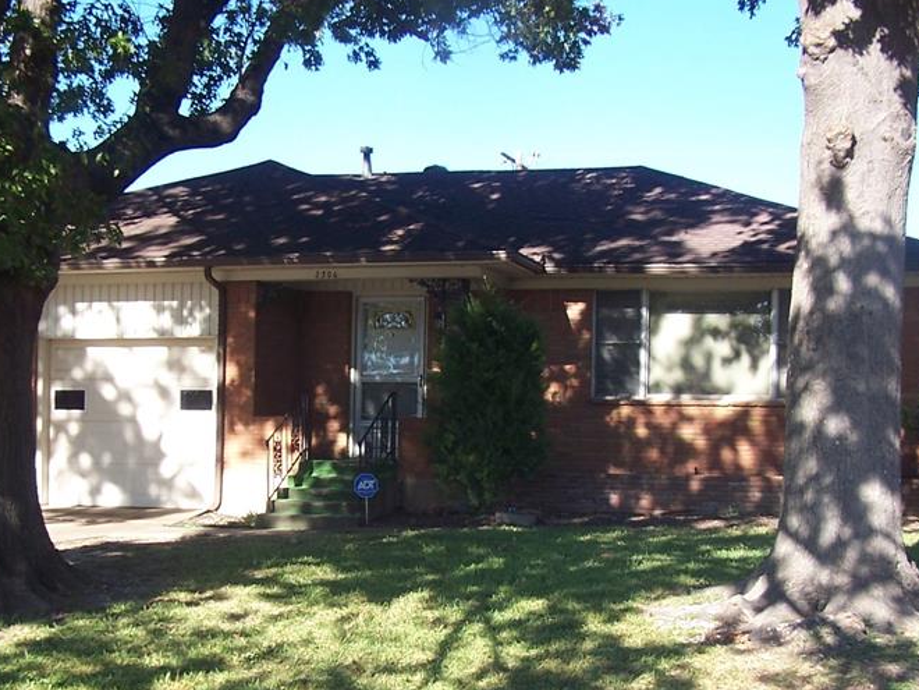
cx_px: 405
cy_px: 468
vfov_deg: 24.7
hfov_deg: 32.7
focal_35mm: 59
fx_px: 1566
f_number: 2.8
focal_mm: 6.3
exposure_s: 1/350
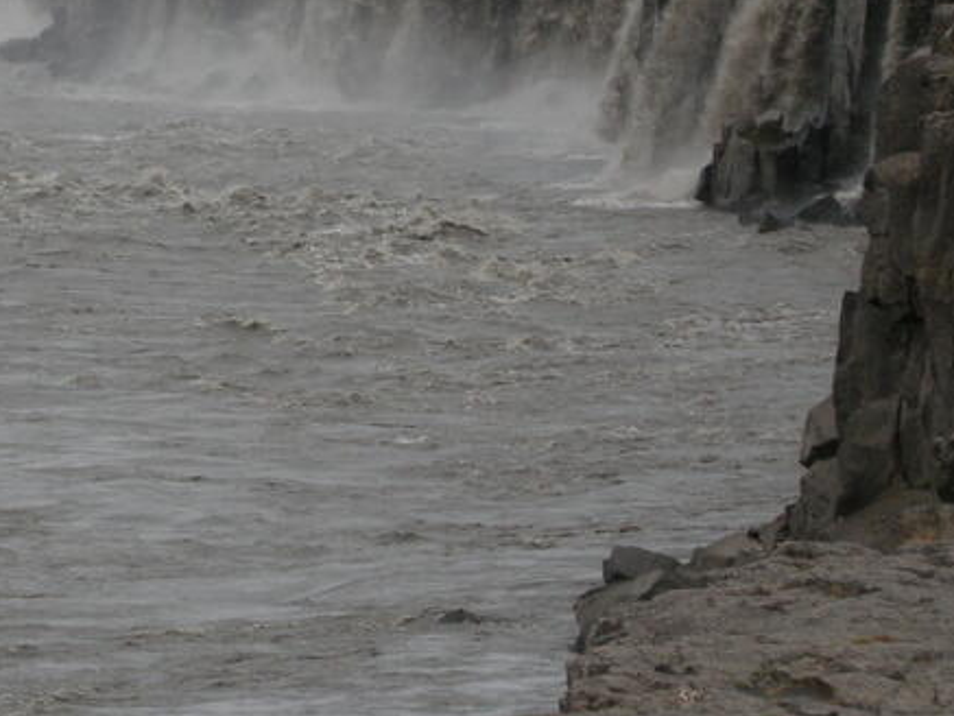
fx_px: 7939
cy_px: 164
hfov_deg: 6.9
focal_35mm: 288
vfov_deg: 5.2
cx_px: 26
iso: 100
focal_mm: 26.3
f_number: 5.3
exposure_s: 1/142
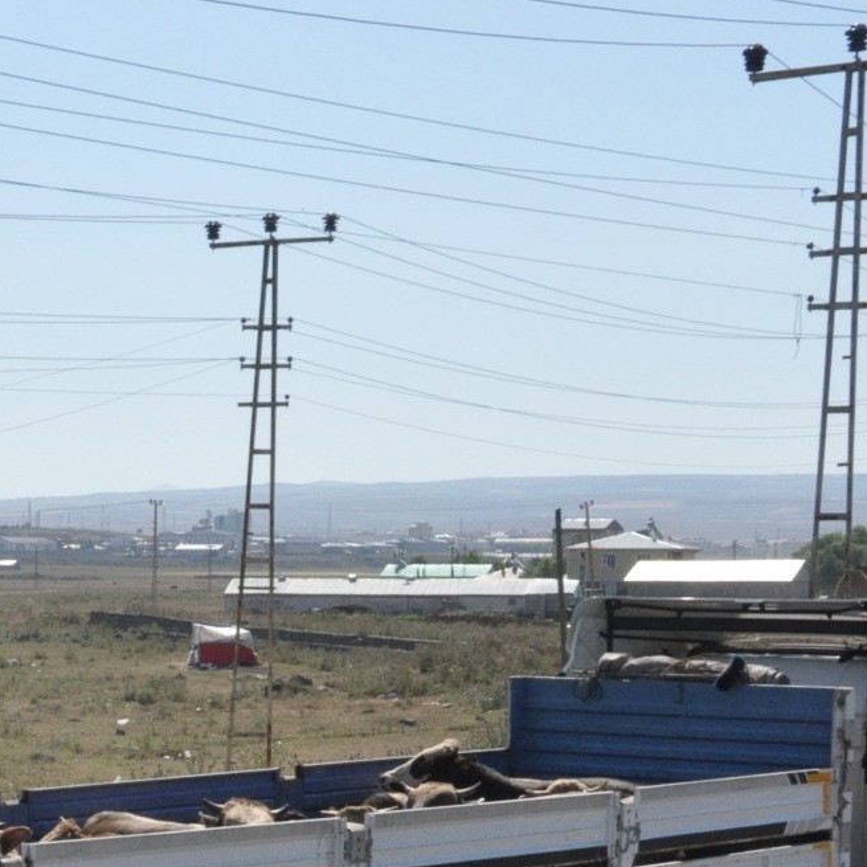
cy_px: 785
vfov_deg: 17.1
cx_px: -323
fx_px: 2834
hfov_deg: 16.3
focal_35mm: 100
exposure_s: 1/800
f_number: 14
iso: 800
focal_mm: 24
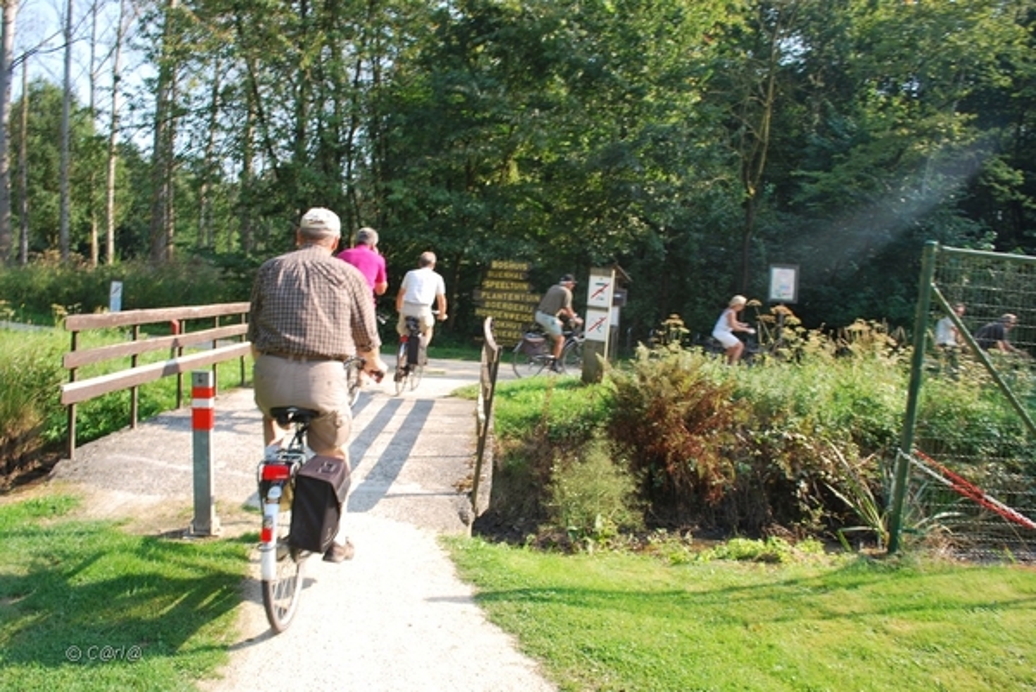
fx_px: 778
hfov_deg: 67.3
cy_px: 346
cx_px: 518
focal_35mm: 27
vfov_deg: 48.0
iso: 125
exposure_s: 1/125
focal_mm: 18
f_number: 5.6
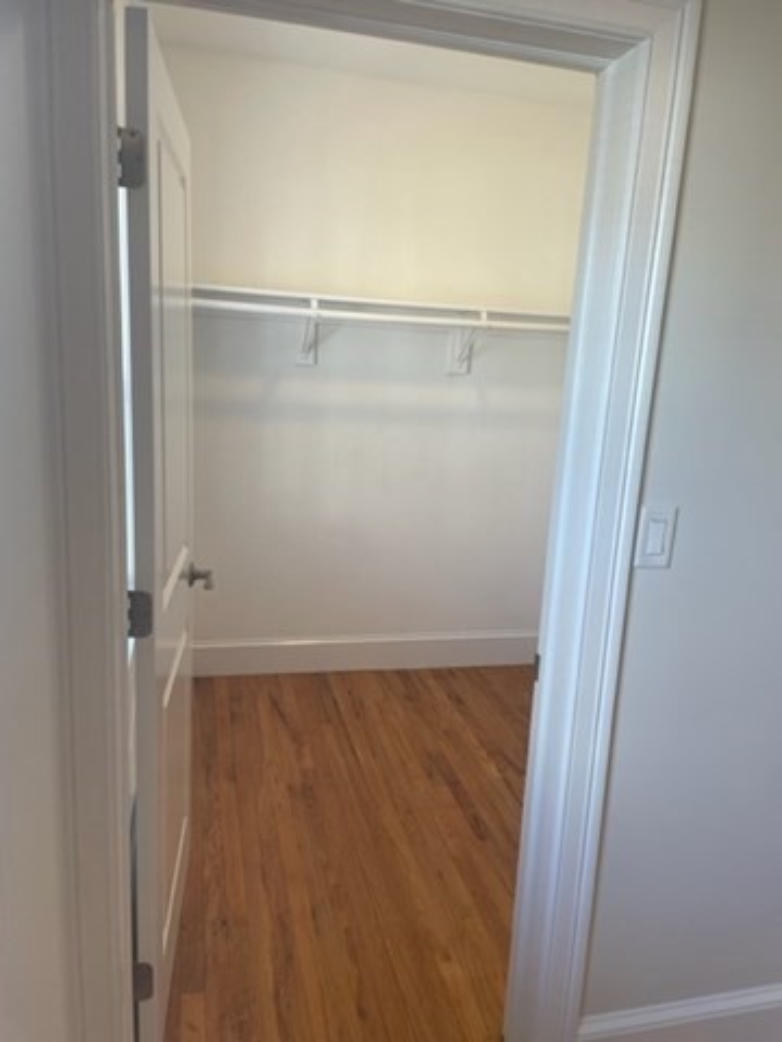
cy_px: 521
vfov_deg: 67.3
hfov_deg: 53.1
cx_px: 391
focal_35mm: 26
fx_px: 783
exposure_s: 1/120
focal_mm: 4.2
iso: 64
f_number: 1.6
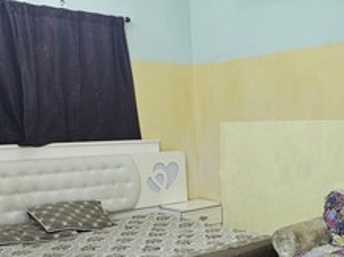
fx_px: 477
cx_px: 251
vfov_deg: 28.3
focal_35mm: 48
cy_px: 261
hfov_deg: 38.8
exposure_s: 1/120
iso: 500
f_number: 1.7
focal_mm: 6.3
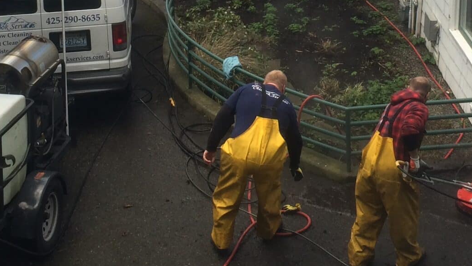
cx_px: 222
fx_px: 1014
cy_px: -68
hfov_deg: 26.2
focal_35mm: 81
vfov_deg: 14.4
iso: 32
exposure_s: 1/477
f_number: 2.2
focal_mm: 4.12
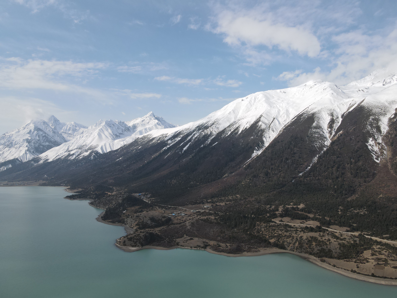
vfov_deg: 56.8
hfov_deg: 71.6
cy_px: 149
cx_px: 198
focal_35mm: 24
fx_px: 275
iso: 110
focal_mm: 4.5
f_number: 2.8
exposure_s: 1/1000
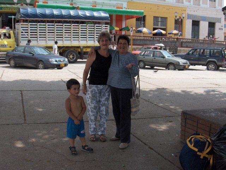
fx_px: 255
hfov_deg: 47.9
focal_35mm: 39
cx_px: 113
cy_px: 85
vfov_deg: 36.8
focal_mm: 8
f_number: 4.8
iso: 100
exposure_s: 1/437
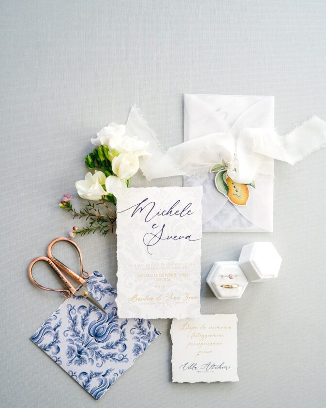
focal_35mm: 57
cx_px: 162
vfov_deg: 33.0
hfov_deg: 26.7
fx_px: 688
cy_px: 223
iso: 400
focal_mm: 50
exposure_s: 1/250
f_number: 4.5
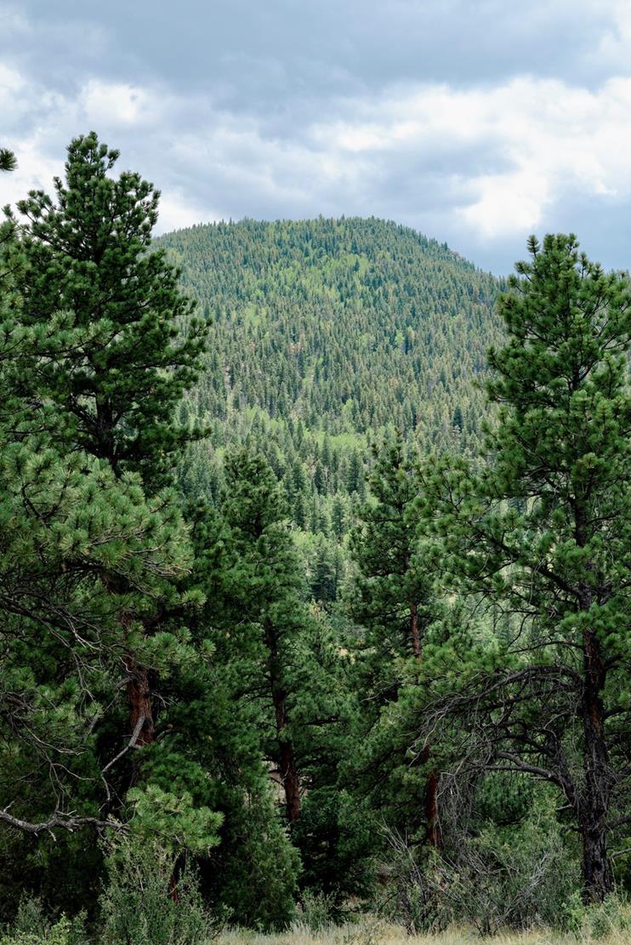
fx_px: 1418
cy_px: 470
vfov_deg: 36.9
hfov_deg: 25.1
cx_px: 334
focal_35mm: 54
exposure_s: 1/100
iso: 320
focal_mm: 50
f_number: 16
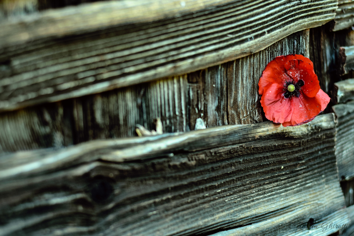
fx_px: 737
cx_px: 177
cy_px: 118
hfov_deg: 27.0
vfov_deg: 18.2
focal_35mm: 75
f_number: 2.5
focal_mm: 50
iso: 200
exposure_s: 1/200
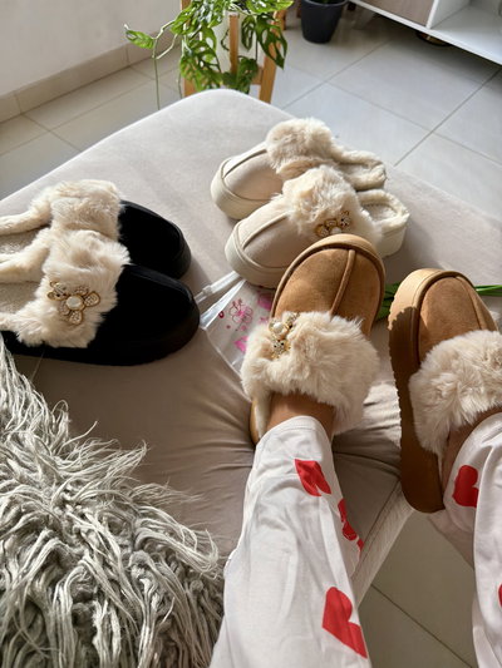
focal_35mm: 24
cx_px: 251
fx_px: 464
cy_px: 334
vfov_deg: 71.6
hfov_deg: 56.8
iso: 250
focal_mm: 6.76
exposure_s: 1/598
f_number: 1.78
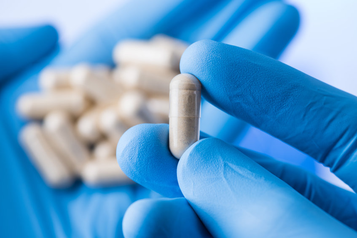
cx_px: 178
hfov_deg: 19.5
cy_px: 119
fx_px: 1041
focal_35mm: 105
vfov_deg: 13.0
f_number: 9
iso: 200
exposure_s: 1/160
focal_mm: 105
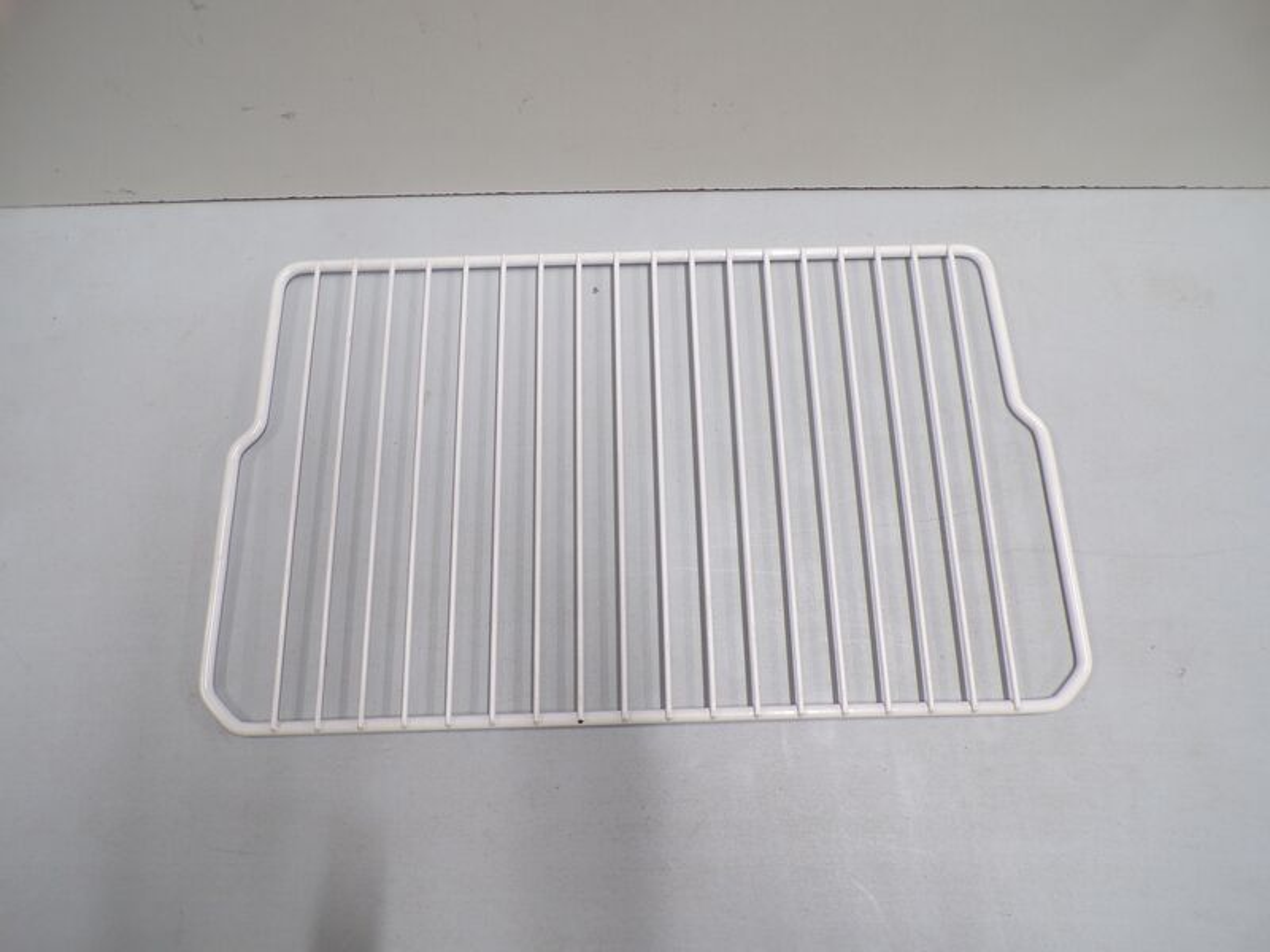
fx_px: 881
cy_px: 476
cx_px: 635
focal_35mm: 24
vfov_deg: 56.8
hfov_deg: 71.6
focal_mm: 4.3
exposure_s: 1/34
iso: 165
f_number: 3
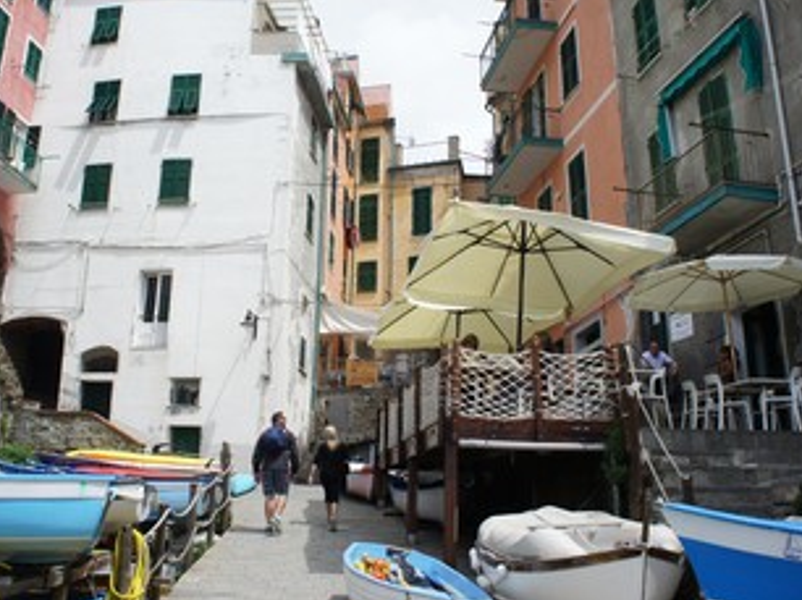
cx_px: 385
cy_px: 252
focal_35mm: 39
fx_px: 903
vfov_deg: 36.7
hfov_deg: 47.9
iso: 320
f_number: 11
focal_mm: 18
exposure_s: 1/250
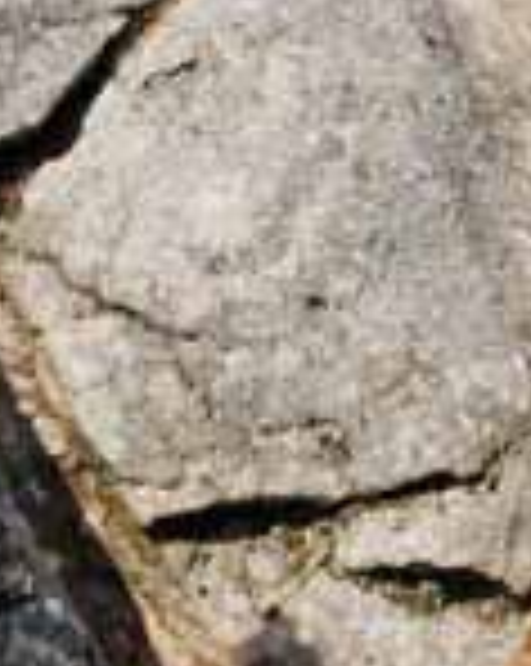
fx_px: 1496
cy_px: -184
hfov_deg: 19.9
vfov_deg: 22.6
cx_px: 412
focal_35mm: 76
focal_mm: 5.4
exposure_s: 1/800
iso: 20
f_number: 1.8
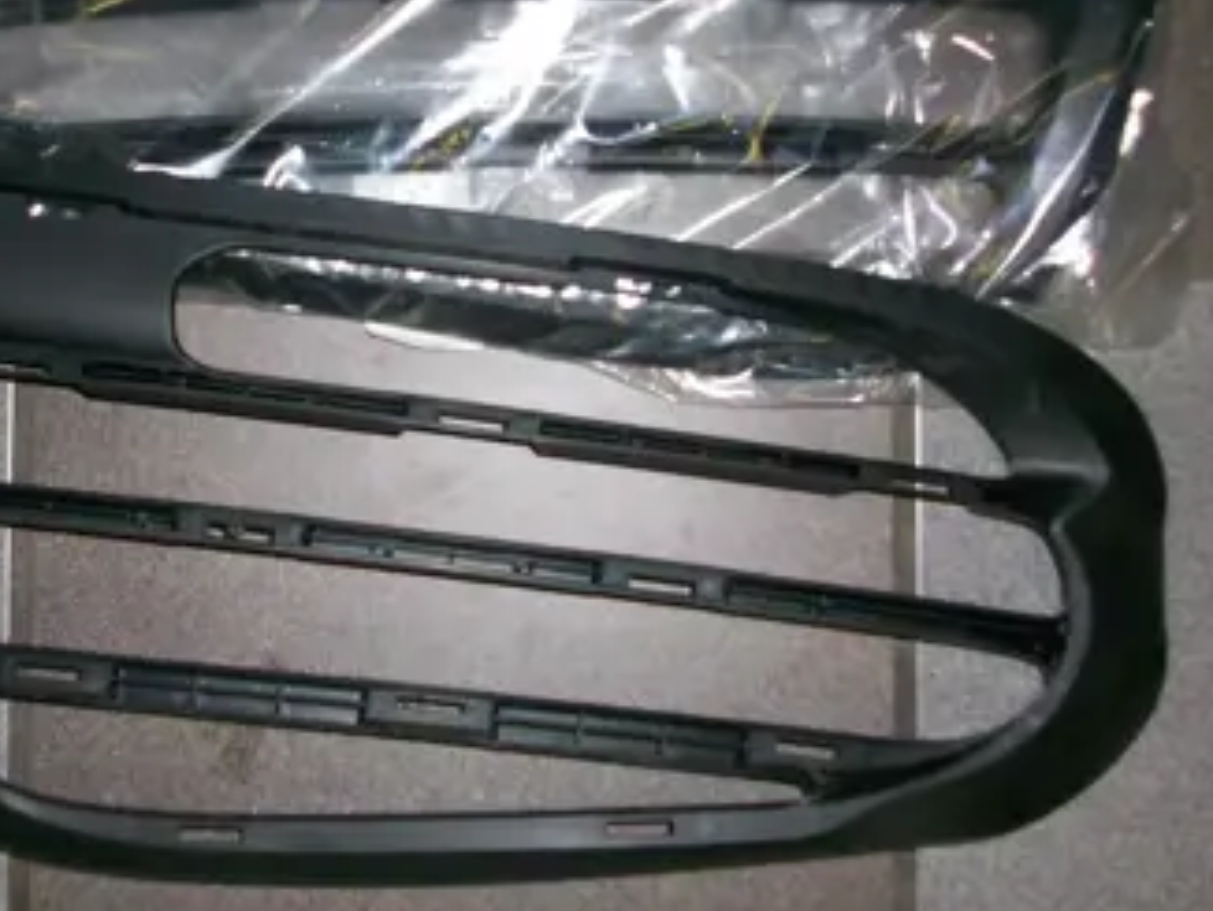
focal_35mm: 50
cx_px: 543
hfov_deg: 38.1
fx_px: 1753
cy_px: 294
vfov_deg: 28.9
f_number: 2.8
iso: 160
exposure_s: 1/60
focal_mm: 5.7
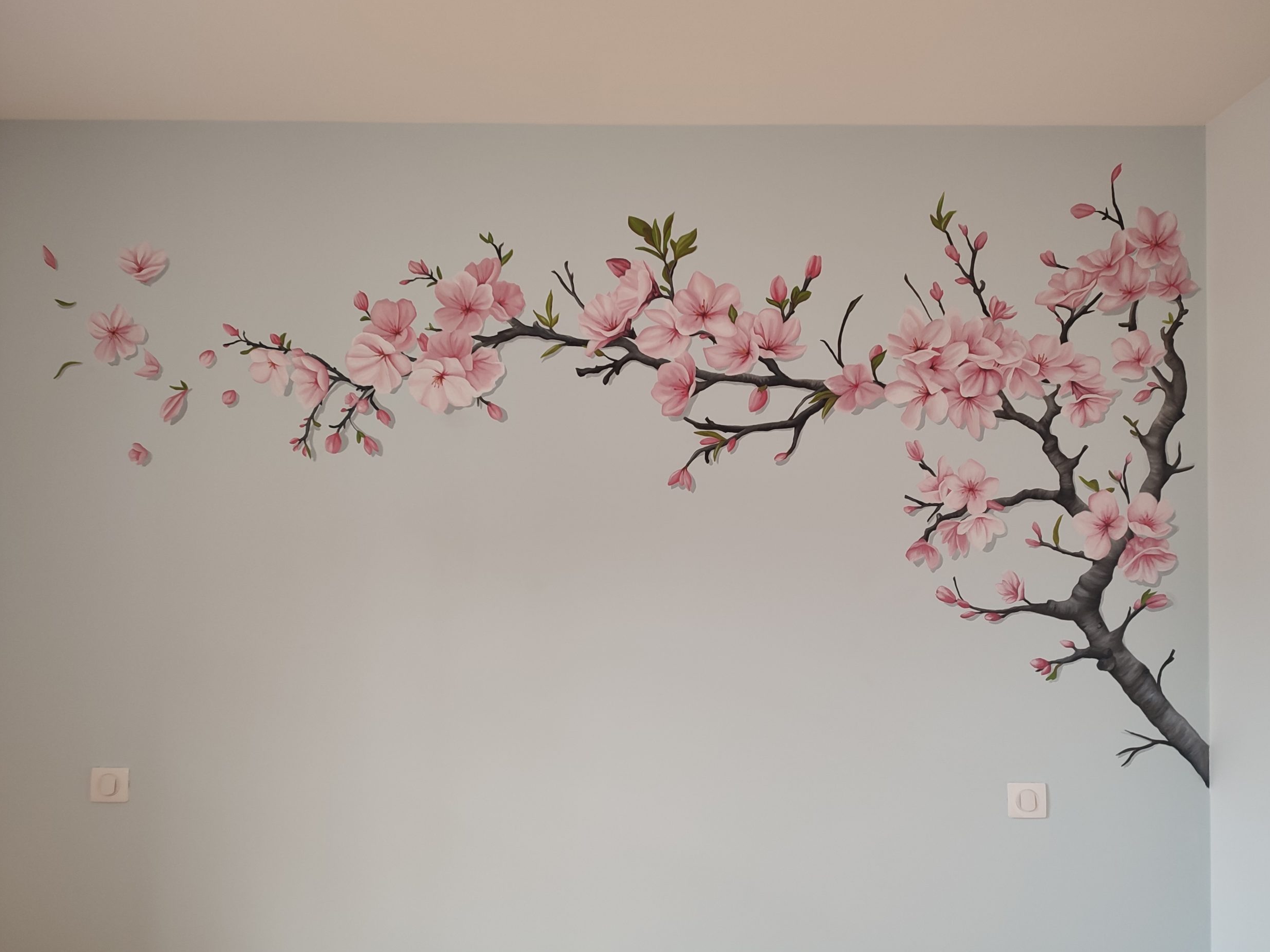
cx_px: 660
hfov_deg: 69.4
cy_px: 487
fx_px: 917
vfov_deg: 54.9
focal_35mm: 25
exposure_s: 1/33
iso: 378
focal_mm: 5.89
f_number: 1.89
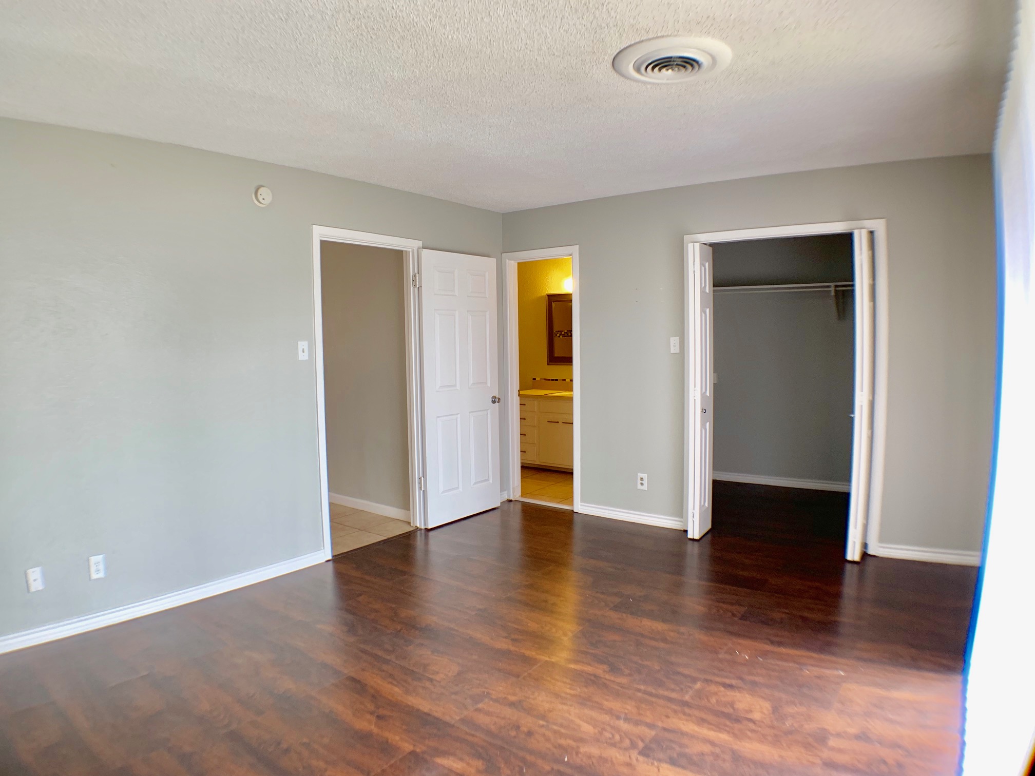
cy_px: 388
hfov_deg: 67.3
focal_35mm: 26
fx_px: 777
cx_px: 518
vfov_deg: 53.1
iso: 100
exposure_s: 1/71
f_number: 1.8
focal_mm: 4.25
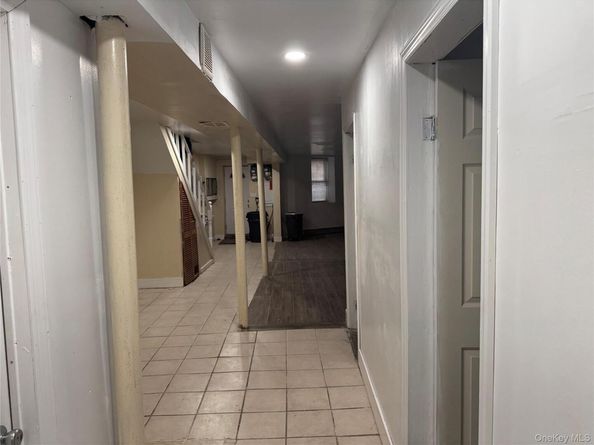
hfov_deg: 71.6
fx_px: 412
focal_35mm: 24
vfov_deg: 56.8
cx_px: 297
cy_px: 222
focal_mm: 6.76
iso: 200
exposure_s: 1/120
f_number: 1.78
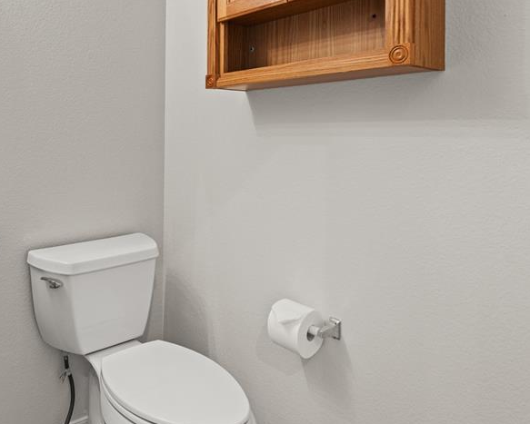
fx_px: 439
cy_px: 134
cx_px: 104
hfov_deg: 57.4
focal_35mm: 28
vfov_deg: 50.4
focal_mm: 17
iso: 160
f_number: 8
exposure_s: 1.6
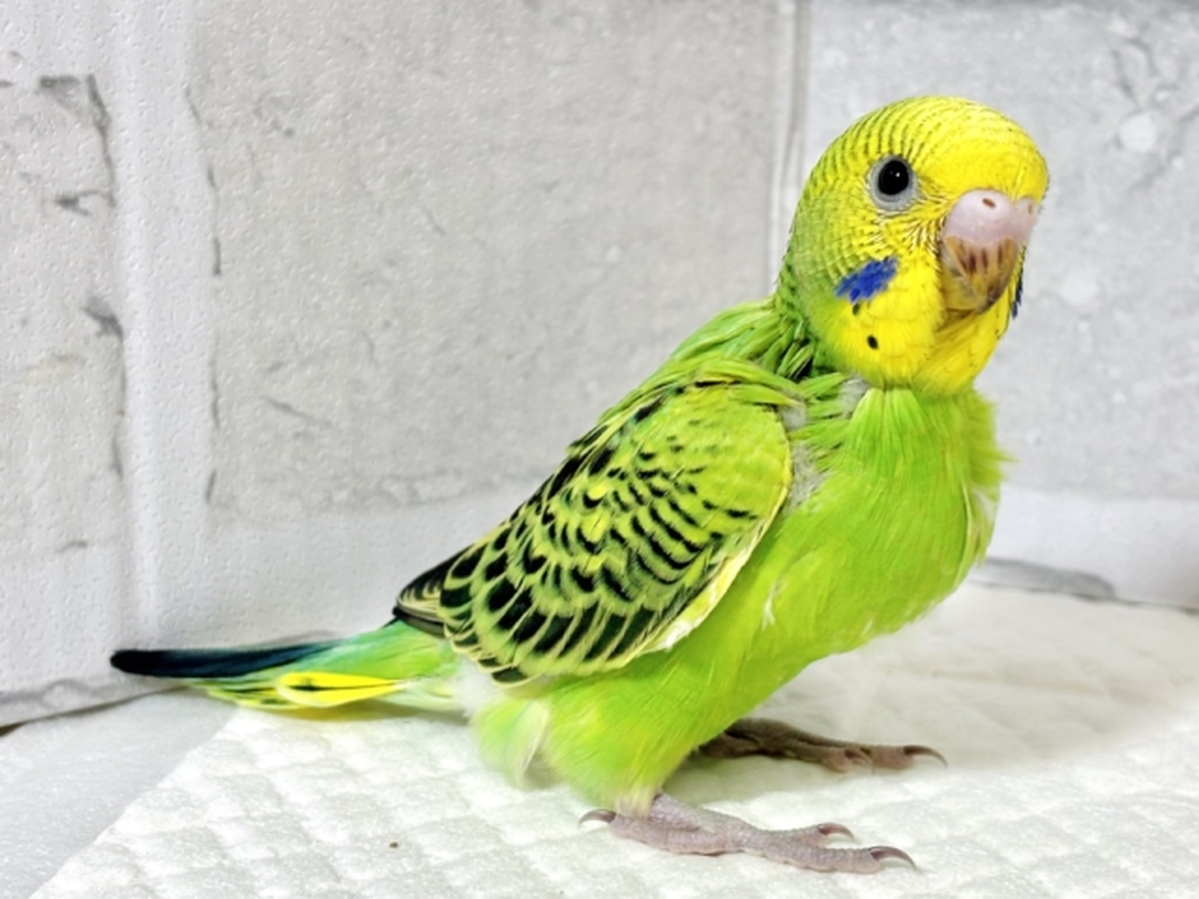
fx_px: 1801
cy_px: 450
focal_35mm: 52
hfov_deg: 36.8
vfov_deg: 28.0
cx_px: 600
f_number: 1.6
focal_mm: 5.96
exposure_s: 1/100
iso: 50
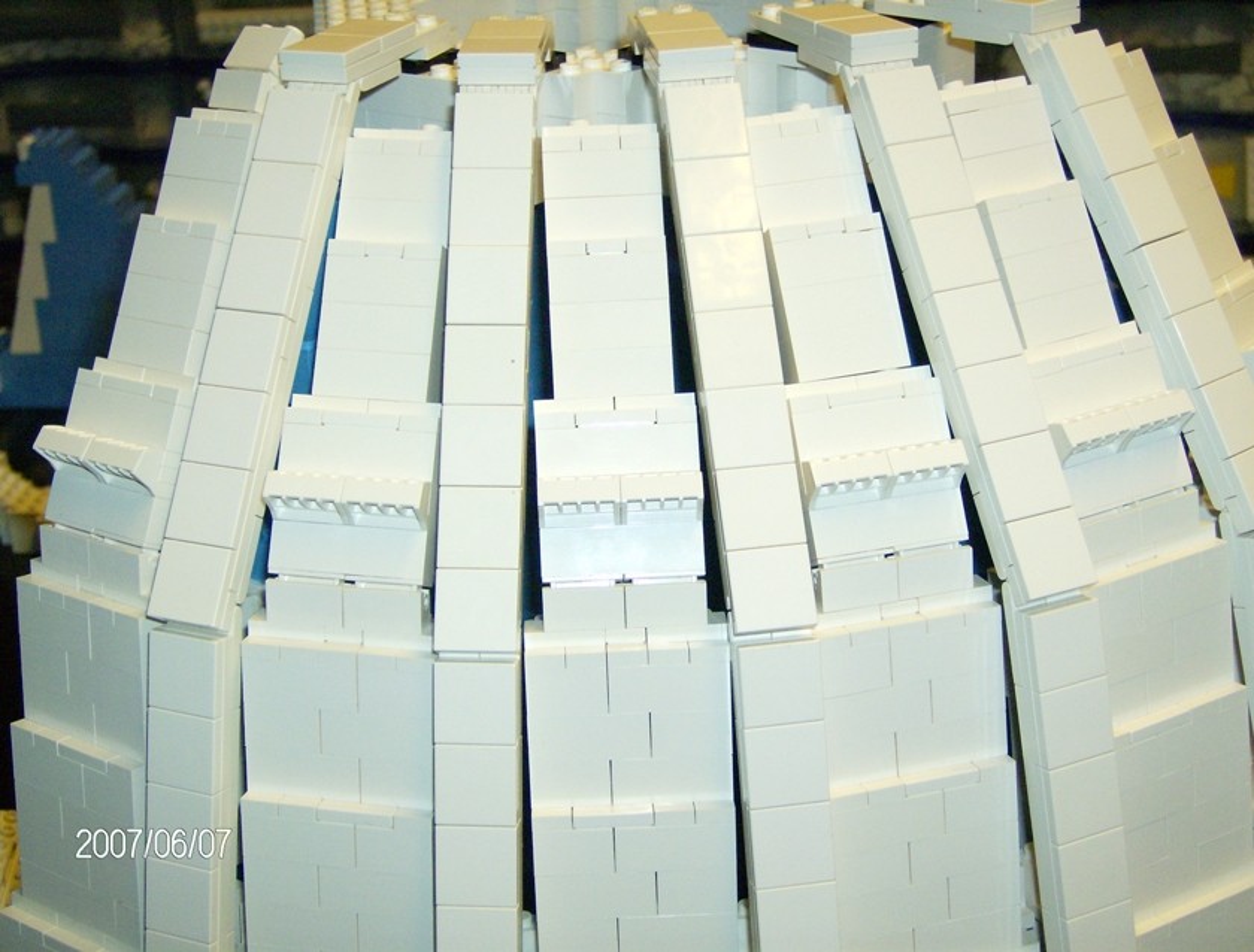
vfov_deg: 26.3
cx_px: 627
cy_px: 476
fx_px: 2038
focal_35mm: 56
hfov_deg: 34.2
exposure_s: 1/82.2
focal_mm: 9.3
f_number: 3.4
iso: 200
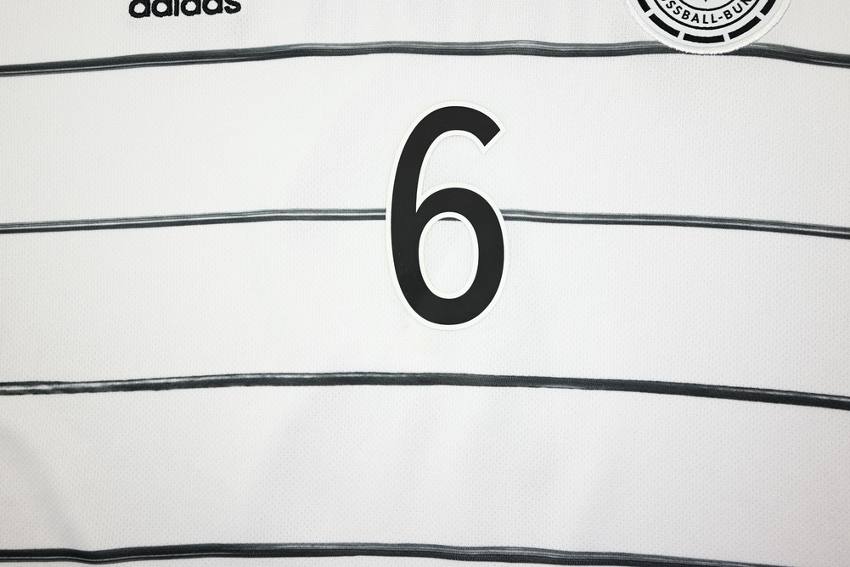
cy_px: 284
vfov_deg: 44.3
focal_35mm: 30
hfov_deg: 62.8
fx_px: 697
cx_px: 425
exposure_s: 1/125
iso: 200
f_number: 4.5
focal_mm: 29.5
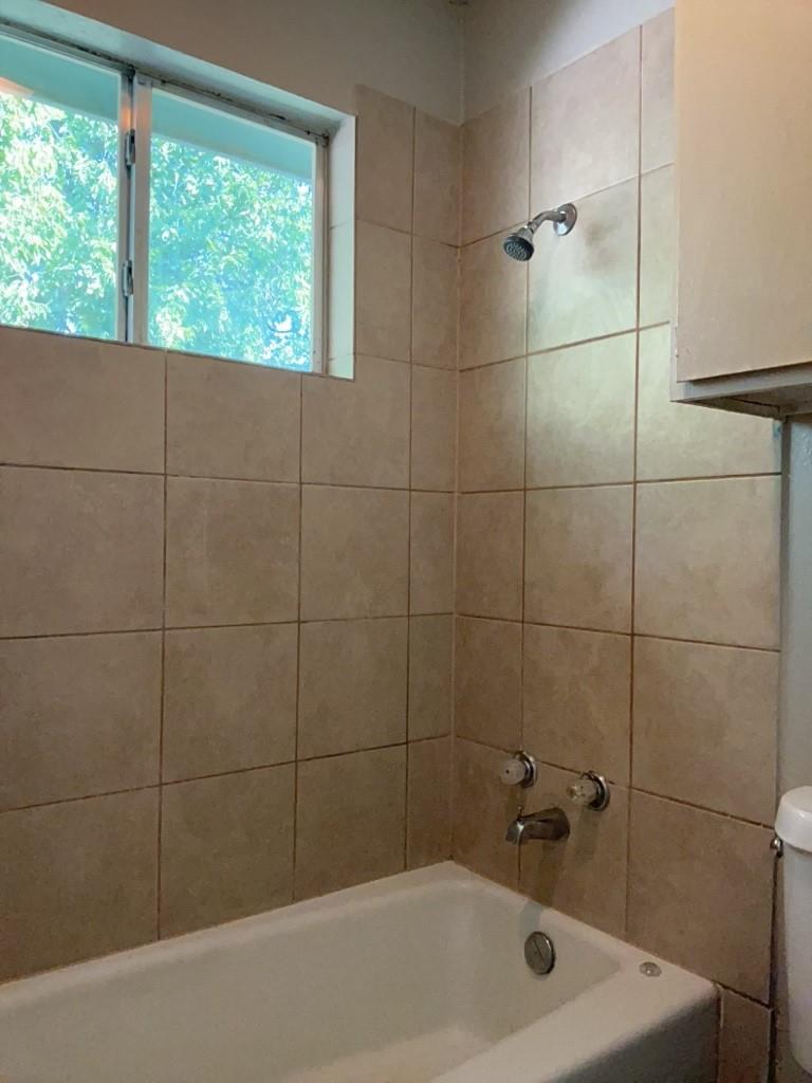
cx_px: 406
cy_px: 542
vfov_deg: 65.3
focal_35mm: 27
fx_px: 844
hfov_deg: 51.4
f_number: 1.8
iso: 250
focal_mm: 3
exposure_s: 1/100
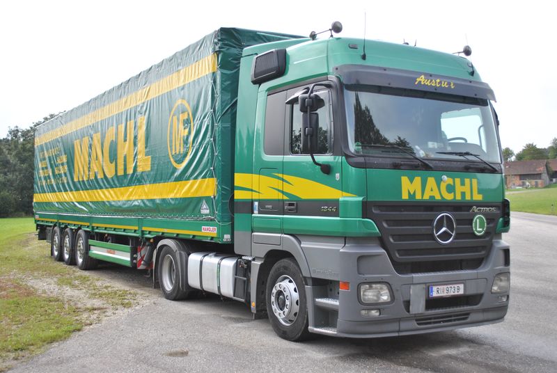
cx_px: 278
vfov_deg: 32.0
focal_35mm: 42
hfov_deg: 46.3
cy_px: 186
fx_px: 651
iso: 200
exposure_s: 1/640
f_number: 4.5
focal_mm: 28
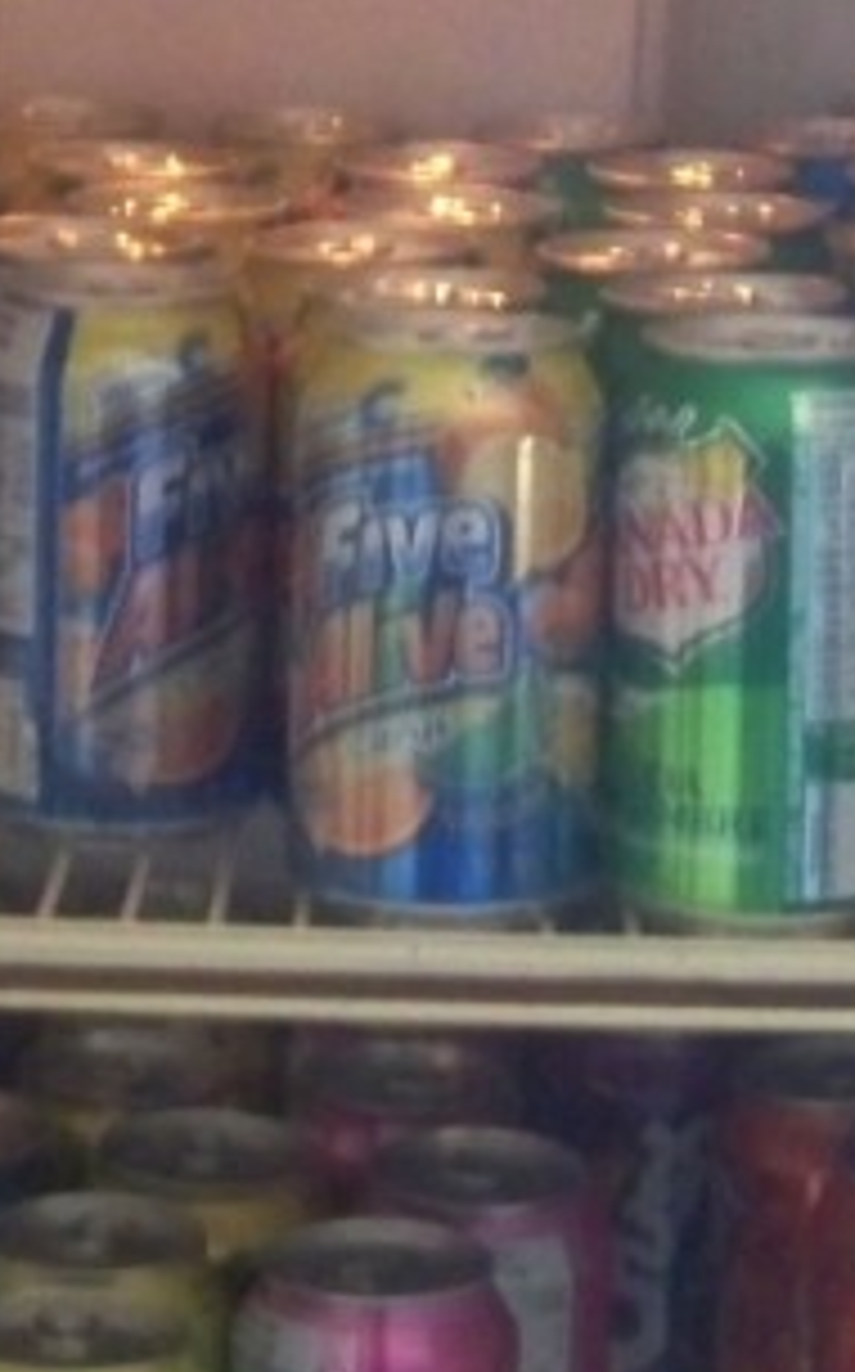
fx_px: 2990
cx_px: 414
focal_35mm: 80
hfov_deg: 16.3
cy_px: 643
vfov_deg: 25.9
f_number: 2.8
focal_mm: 5.85
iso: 400
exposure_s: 1/25
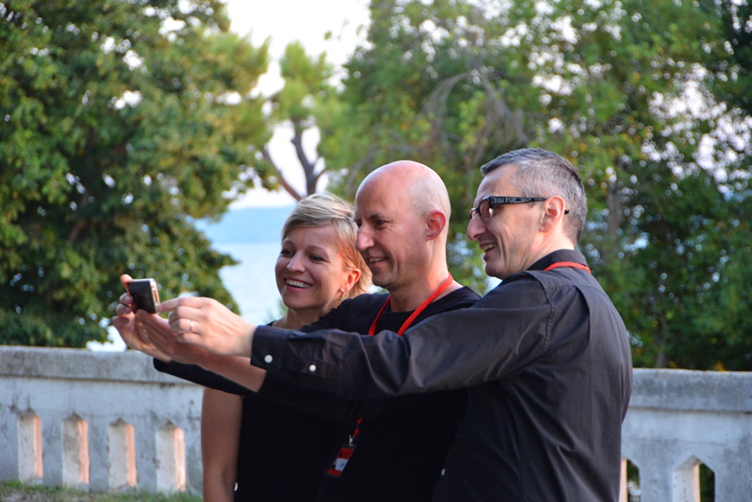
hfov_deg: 20.0
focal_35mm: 102
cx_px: 376
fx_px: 2132
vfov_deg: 13.4
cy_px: 251
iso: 1600
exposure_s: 1/60
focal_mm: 102
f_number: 5.6
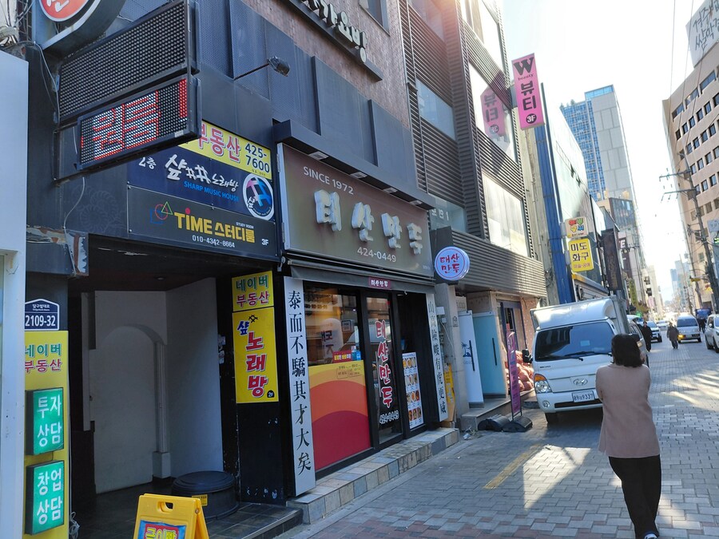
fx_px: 519
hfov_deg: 69.4
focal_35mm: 25
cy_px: 270
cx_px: 360
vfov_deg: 54.9
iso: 50
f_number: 1.8
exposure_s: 1/222
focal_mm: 4.69
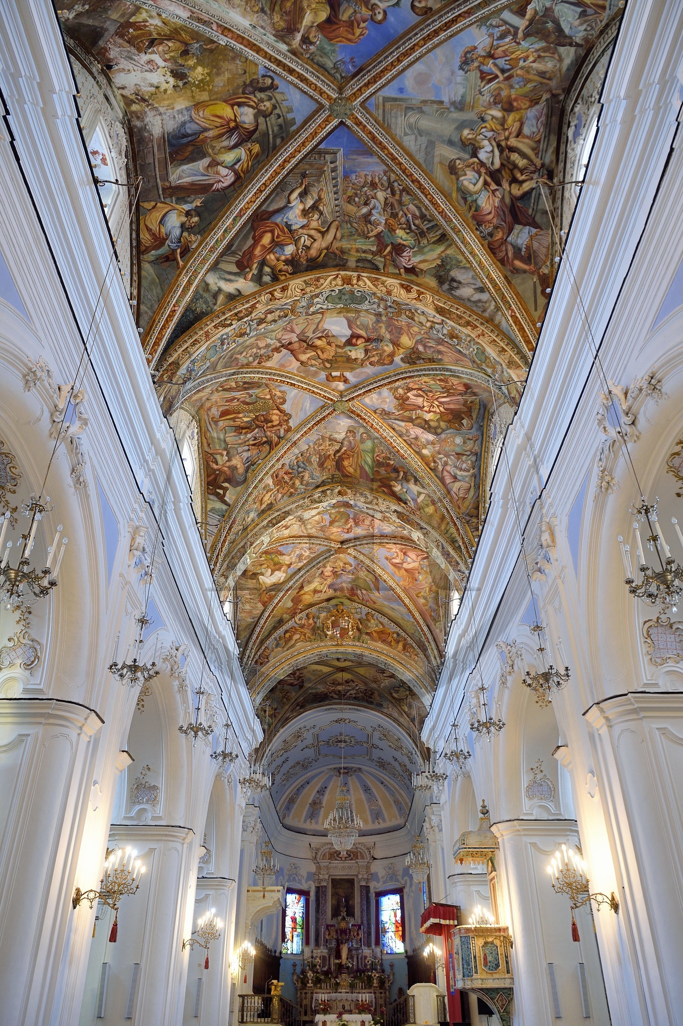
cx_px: 342
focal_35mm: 24
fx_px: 684
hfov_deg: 53.1
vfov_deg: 73.8
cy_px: 513
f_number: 5
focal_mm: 24
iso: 800
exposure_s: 1/25
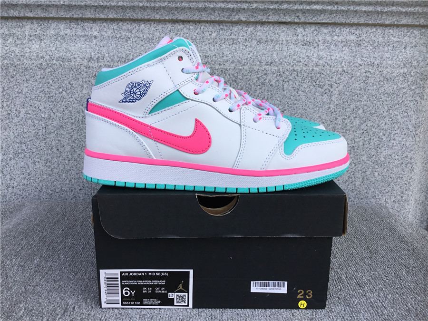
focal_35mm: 31
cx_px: 214
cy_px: 160
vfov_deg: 45.4
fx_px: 383
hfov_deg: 58.4
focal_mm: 3.3
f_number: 2.4
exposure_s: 1/522
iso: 25
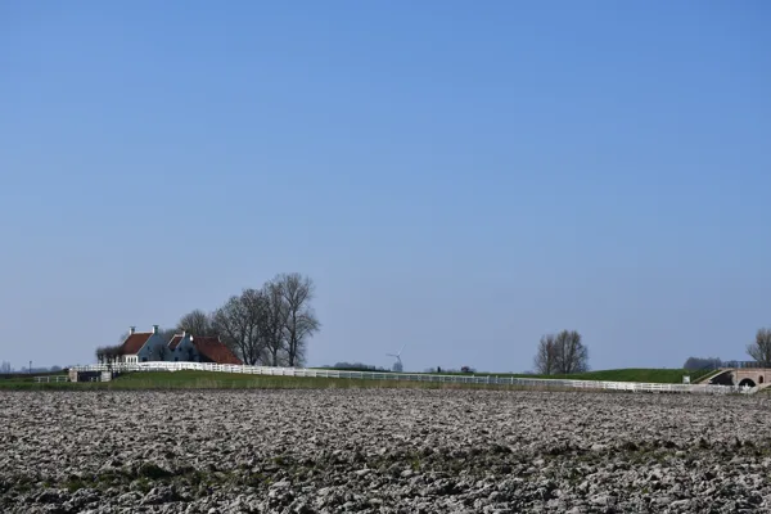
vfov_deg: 17.5
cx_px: 386
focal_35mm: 78
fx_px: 1670
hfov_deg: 26.0
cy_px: 257
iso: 100
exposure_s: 1/400
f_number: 10
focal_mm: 52
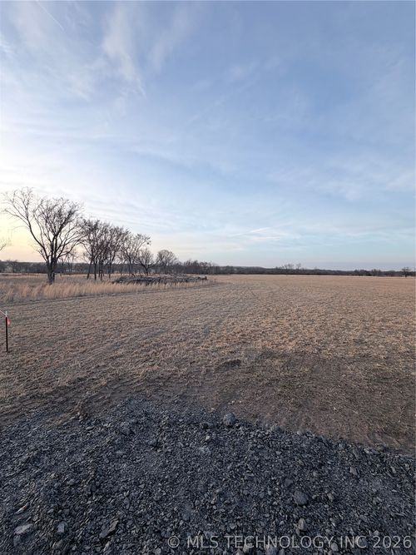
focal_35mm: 14
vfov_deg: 102.1
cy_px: 278
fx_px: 224
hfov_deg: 85.7
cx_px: 208
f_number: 2.2
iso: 64
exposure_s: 1/502
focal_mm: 2.22
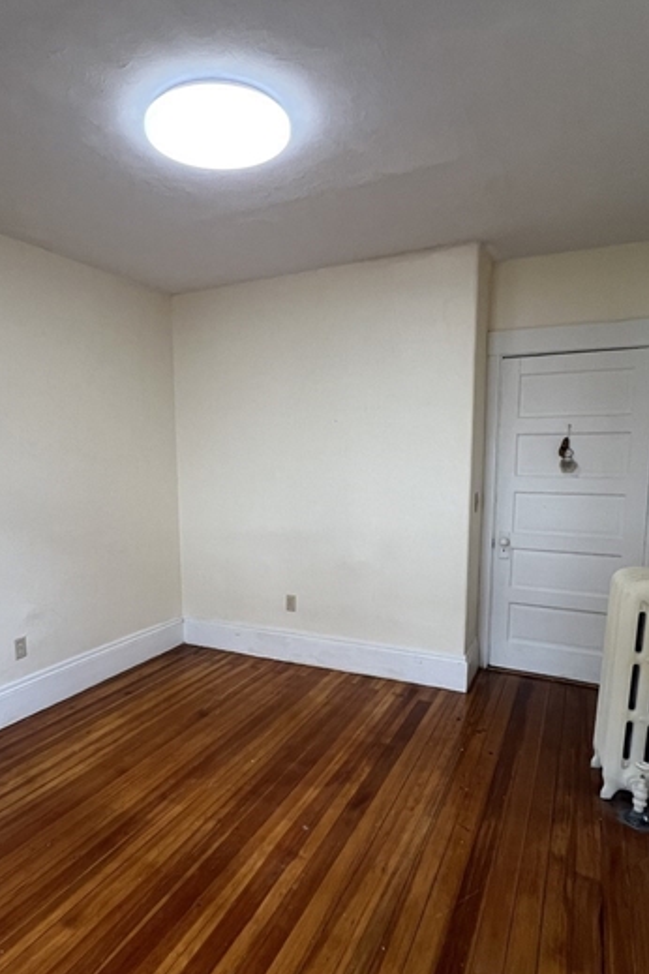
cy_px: 525
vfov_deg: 83.8
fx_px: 541
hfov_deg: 61.4
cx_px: 263
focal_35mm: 20
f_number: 1.8
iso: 125
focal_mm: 1.57
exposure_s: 1/120
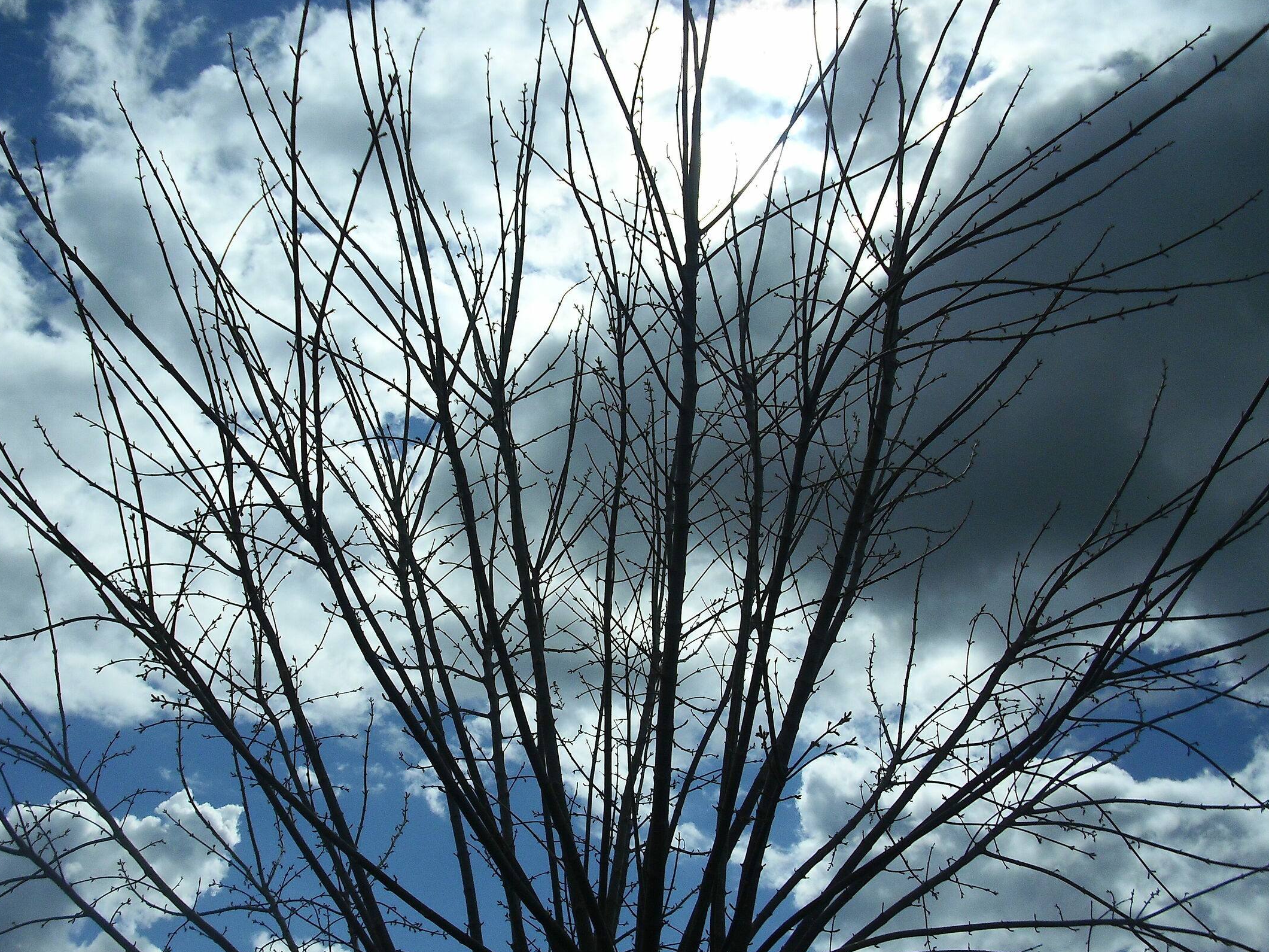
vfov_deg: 33.6
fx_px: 1576
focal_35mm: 43
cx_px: 606
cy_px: 536
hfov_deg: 43.8
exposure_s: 1/1600
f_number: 8
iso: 100
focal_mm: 6.2
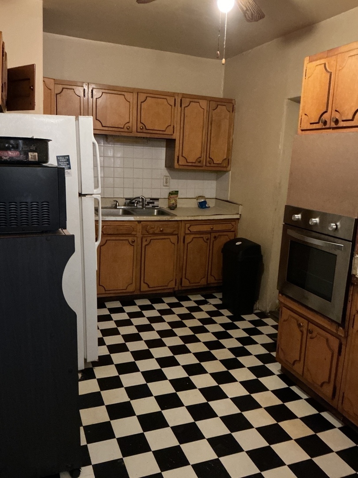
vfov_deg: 61.7
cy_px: 239
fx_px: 400
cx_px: 179
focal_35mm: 29
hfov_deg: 48.2
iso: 500
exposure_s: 1/20
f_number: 1.8
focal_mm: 3
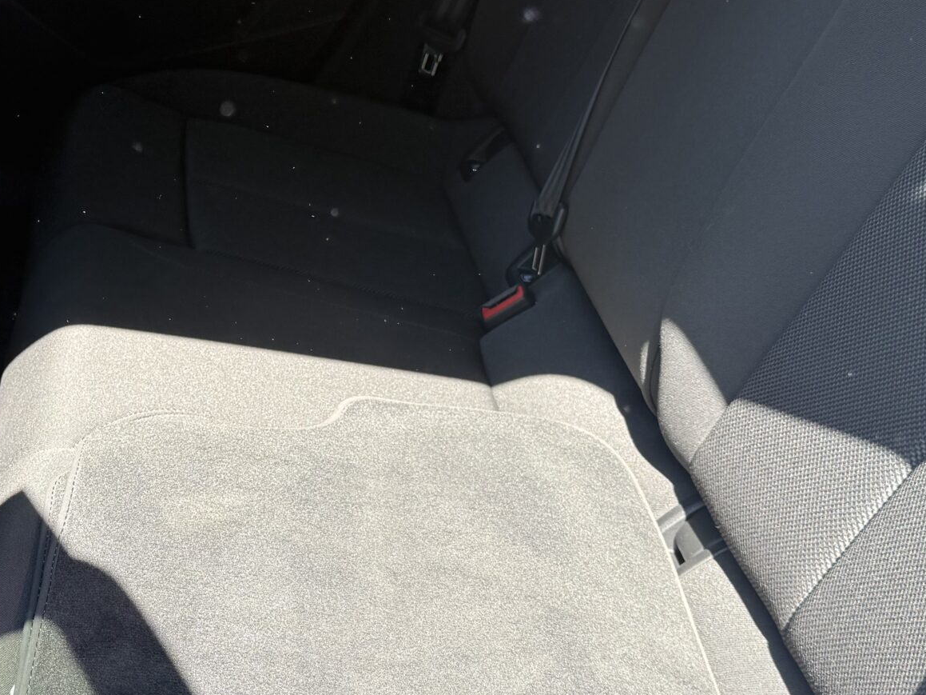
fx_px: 1418
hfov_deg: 35.8
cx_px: 308
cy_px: 365
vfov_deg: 27.5
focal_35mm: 53
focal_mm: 6.76
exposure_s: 1/309
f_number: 1.78
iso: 80
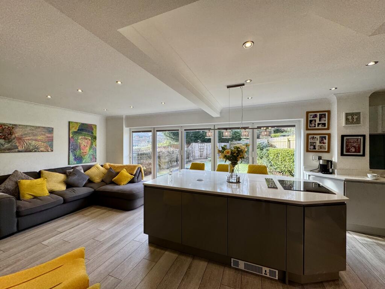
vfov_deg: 85.7
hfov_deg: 102.1
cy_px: 144
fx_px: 156
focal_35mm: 14
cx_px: 192
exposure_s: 1/100
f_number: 2.2
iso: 40
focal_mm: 2.22
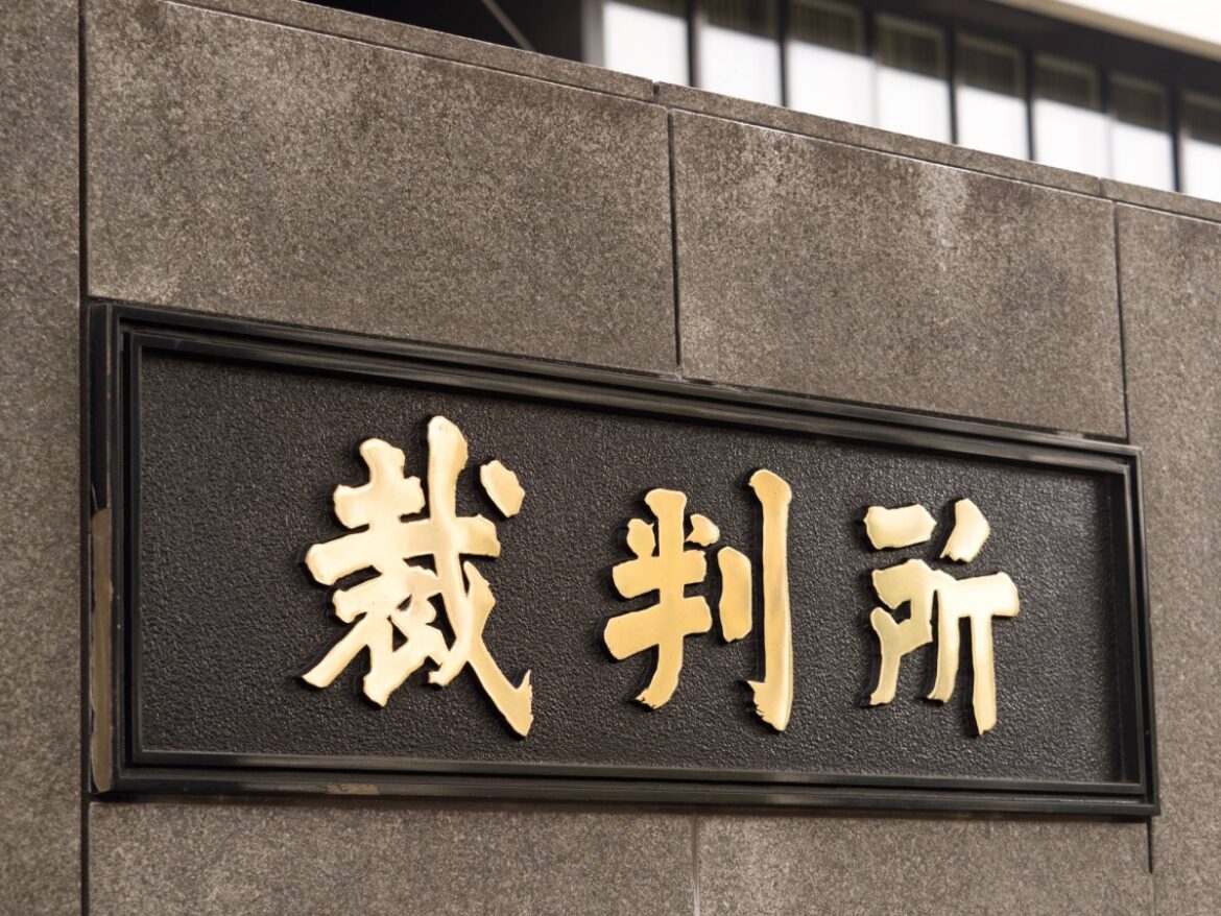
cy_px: 458
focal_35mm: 90
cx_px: 610
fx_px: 3175
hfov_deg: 21.8
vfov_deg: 16.4
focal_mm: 45
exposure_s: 1/125
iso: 200
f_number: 3.2
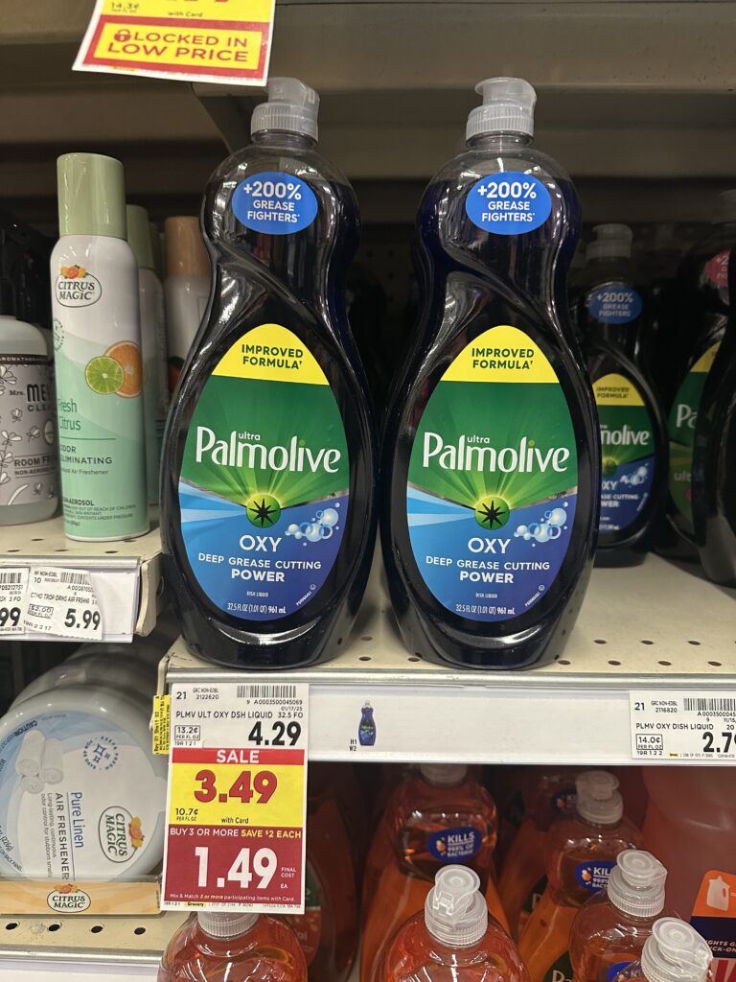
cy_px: 491
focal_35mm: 24
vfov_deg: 71.6
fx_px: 680
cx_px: 368
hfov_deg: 56.8
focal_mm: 6.86
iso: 320
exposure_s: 1/60
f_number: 1.78
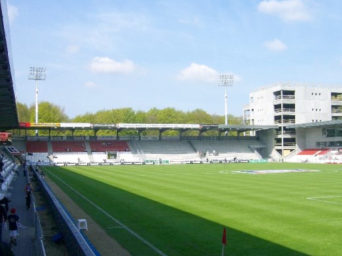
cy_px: 144
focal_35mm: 44
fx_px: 435
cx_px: 166
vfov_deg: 32.9
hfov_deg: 42.9
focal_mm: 7.9
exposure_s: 1/200
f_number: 8
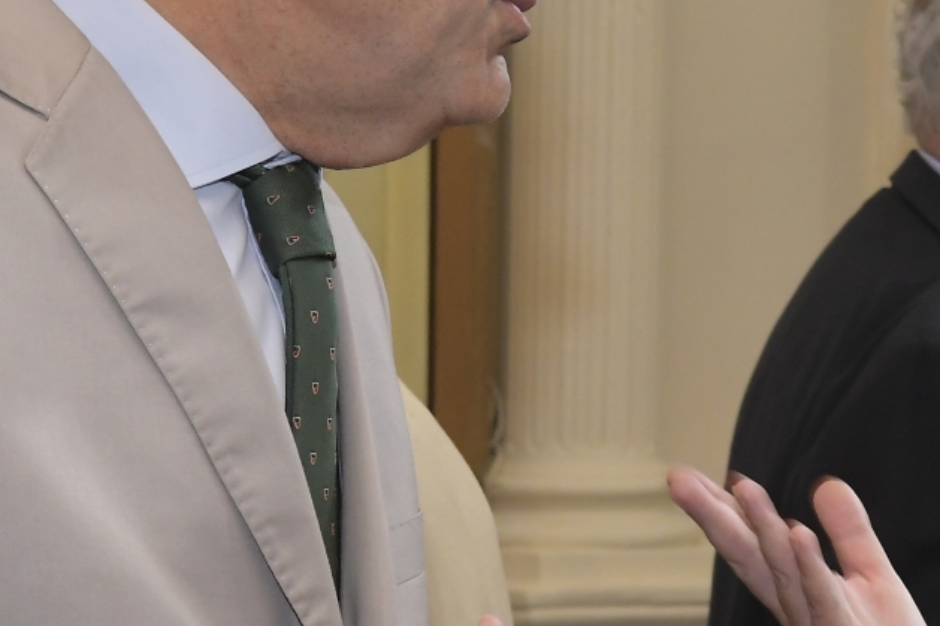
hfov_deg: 9.0
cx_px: 602
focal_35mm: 229
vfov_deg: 6.0
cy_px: 278
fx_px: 5978
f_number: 5.6
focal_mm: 50
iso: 2000
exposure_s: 1/50
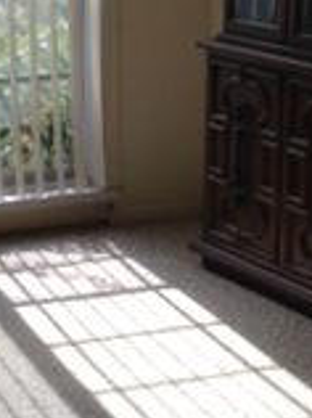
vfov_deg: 14.6
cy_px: 58
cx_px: -77
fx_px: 1615
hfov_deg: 10.8
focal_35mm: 134
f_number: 2.4
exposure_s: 1/455
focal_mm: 4.12
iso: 50
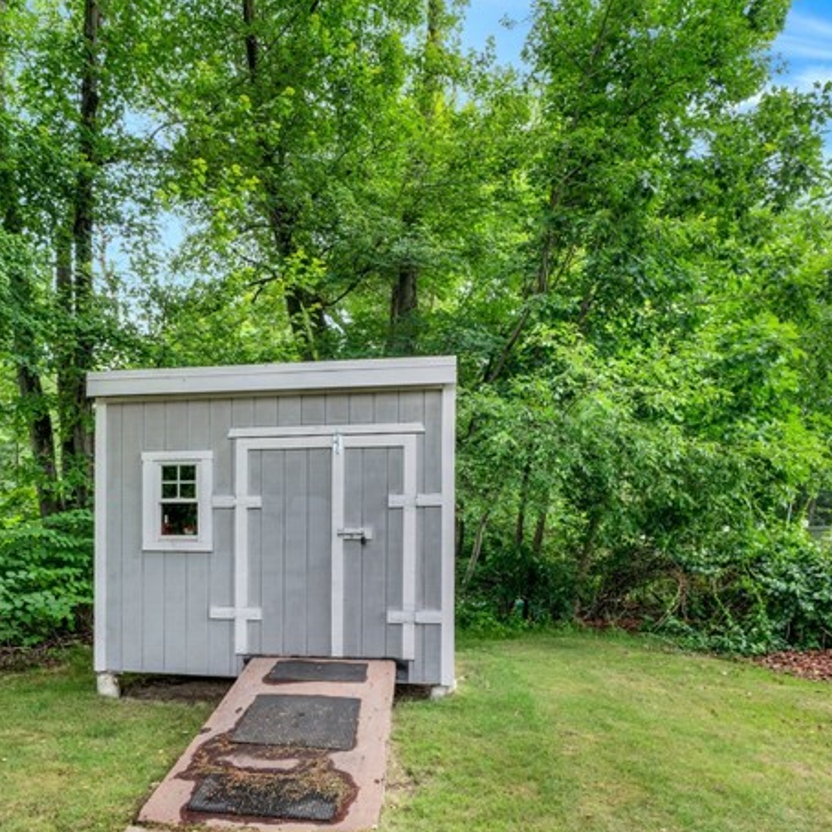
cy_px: 582
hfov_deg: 65.9
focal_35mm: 23
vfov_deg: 64.7
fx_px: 625
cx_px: 293
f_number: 7.1
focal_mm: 12
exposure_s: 1/3
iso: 160
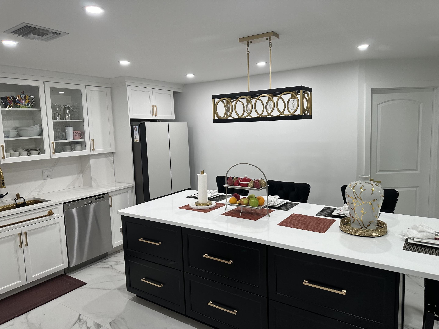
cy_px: 164
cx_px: 220
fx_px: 304
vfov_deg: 56.8
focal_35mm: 24
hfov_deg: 71.6
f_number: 1.78
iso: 160
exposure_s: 1/120
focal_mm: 6.86
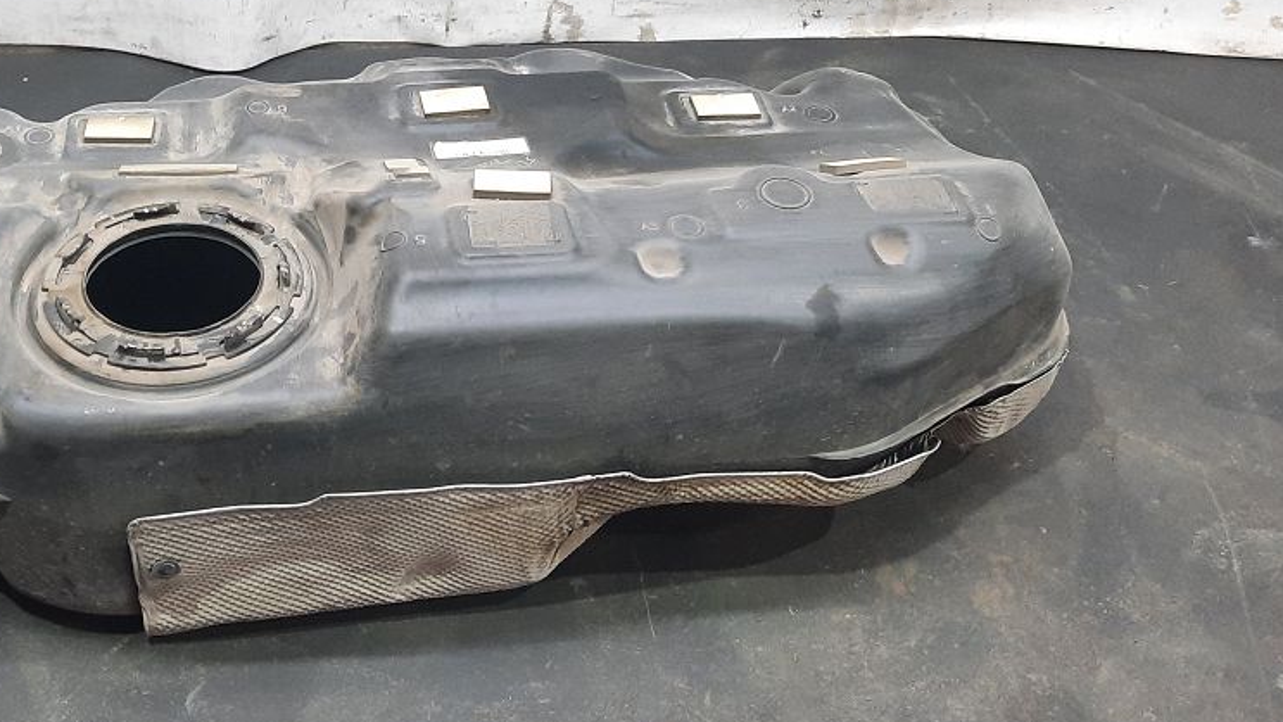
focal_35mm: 44
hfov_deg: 45.5
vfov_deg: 26.7
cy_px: 171
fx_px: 1497
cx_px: 402
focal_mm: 4.6
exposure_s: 1/50
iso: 320
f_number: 2
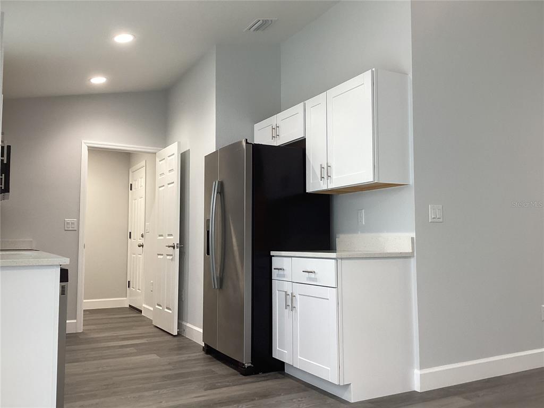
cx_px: 272
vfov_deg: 45.4
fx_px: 487
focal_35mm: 31
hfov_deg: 58.4
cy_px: 204
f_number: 2.4
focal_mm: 3.3
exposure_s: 1/60
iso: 100
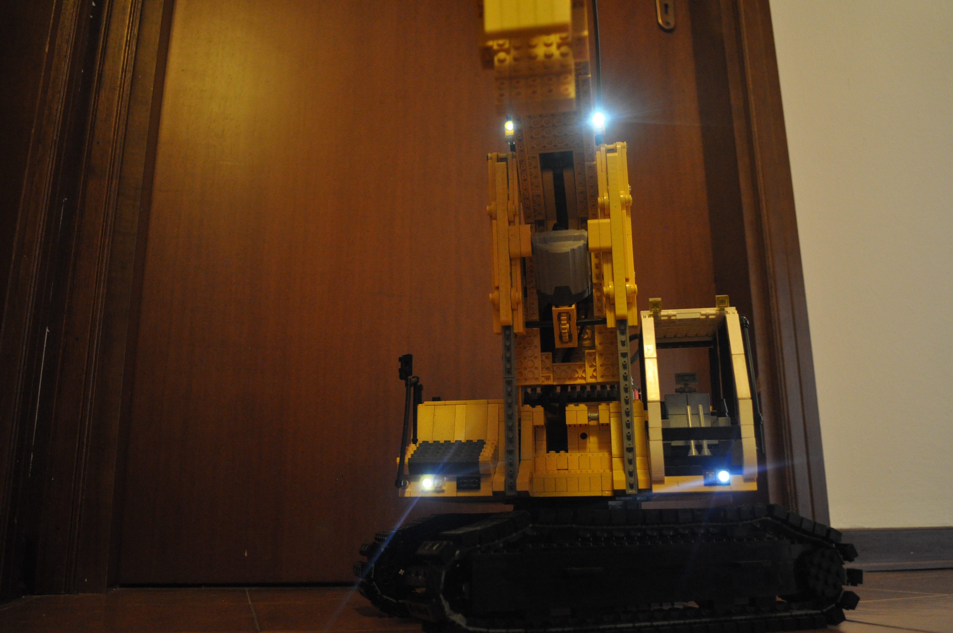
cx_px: 476
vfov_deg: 43.5
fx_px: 793
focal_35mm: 30
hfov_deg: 62.0
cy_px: 316
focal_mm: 20
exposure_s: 1/20
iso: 1600
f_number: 3.8
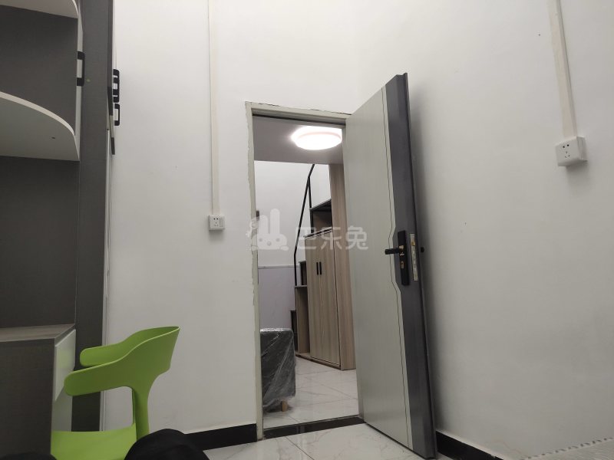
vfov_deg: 48.2
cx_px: 307
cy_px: 230
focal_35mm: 29
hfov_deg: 61.7
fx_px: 514
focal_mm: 4.27
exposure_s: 1/100
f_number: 1.8
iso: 190
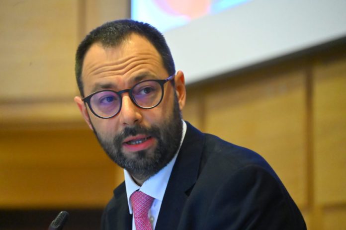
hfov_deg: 6.9
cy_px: 115
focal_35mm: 300
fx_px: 2881
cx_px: 173
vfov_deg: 4.6
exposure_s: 1/160
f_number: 5.6
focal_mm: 300
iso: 20000
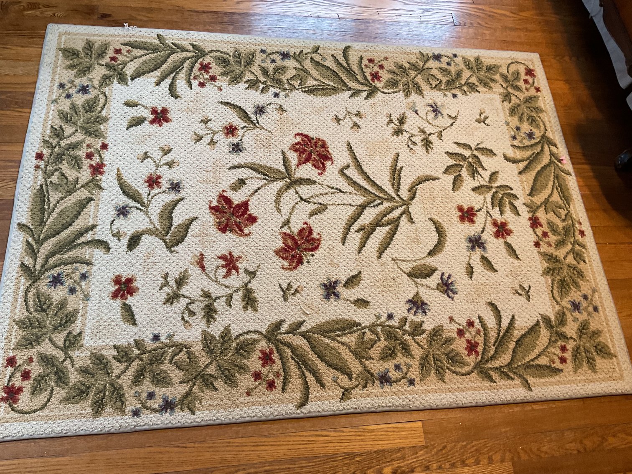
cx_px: 316
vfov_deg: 48.2
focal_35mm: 29
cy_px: 237
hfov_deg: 61.7
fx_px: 530
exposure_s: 1/60
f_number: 1.8
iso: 160
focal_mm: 3
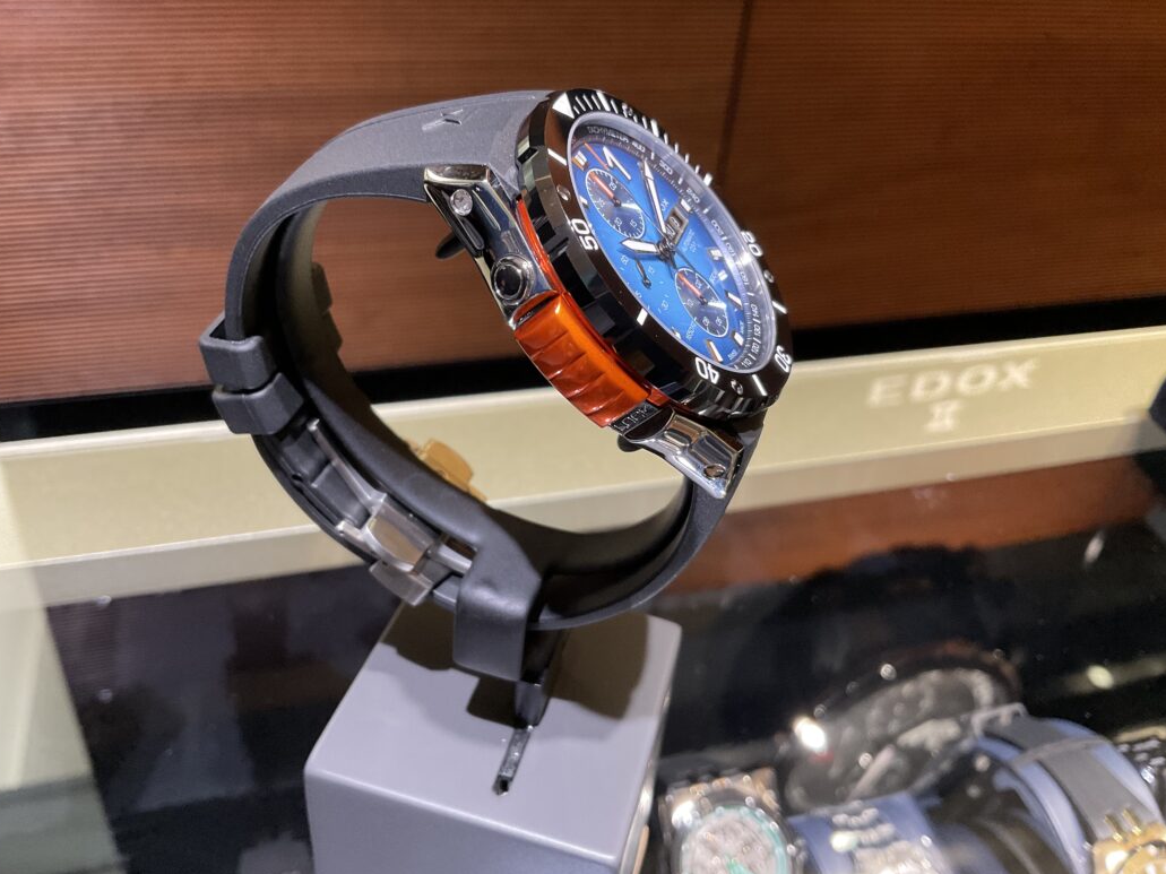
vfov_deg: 46.8
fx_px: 1010
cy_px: 425
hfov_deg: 60.0
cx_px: 568
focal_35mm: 30
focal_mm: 3
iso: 125
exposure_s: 1/60
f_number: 1.8
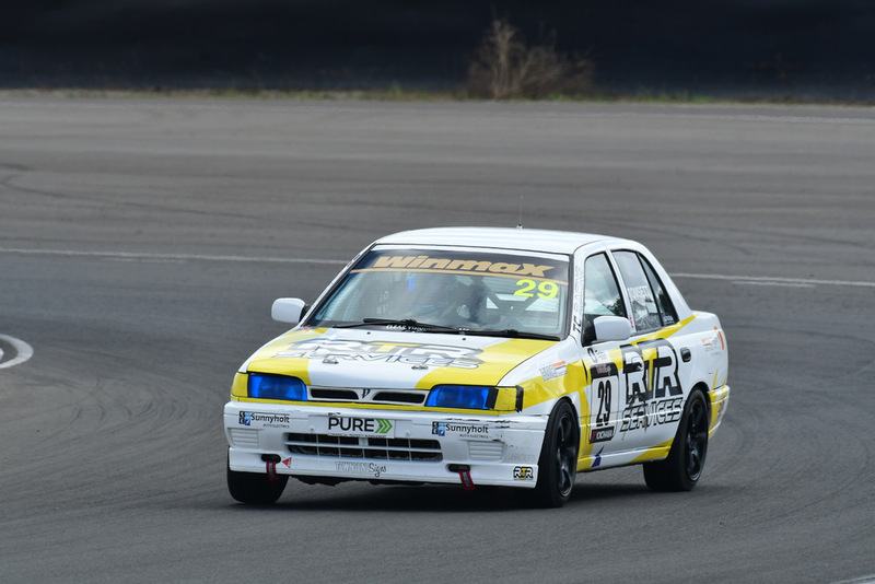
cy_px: 292
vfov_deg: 1.8
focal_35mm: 750
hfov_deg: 2.7
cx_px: 438
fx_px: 18235
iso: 500
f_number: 10
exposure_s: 1/640
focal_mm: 500
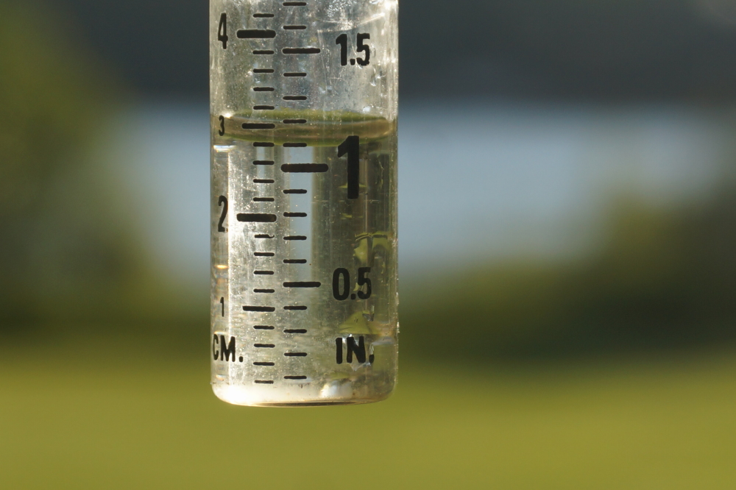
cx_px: 368
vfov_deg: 15.2
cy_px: 245
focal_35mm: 90
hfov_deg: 22.6
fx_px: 1839
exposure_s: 1/160
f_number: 5.6
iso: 100
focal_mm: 60
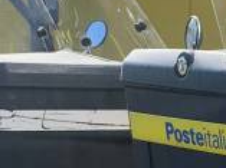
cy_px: 214
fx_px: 1107
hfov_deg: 11.6
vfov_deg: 8.6
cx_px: 173
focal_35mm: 170
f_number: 1.8
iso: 25
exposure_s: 1/518
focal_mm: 4.25
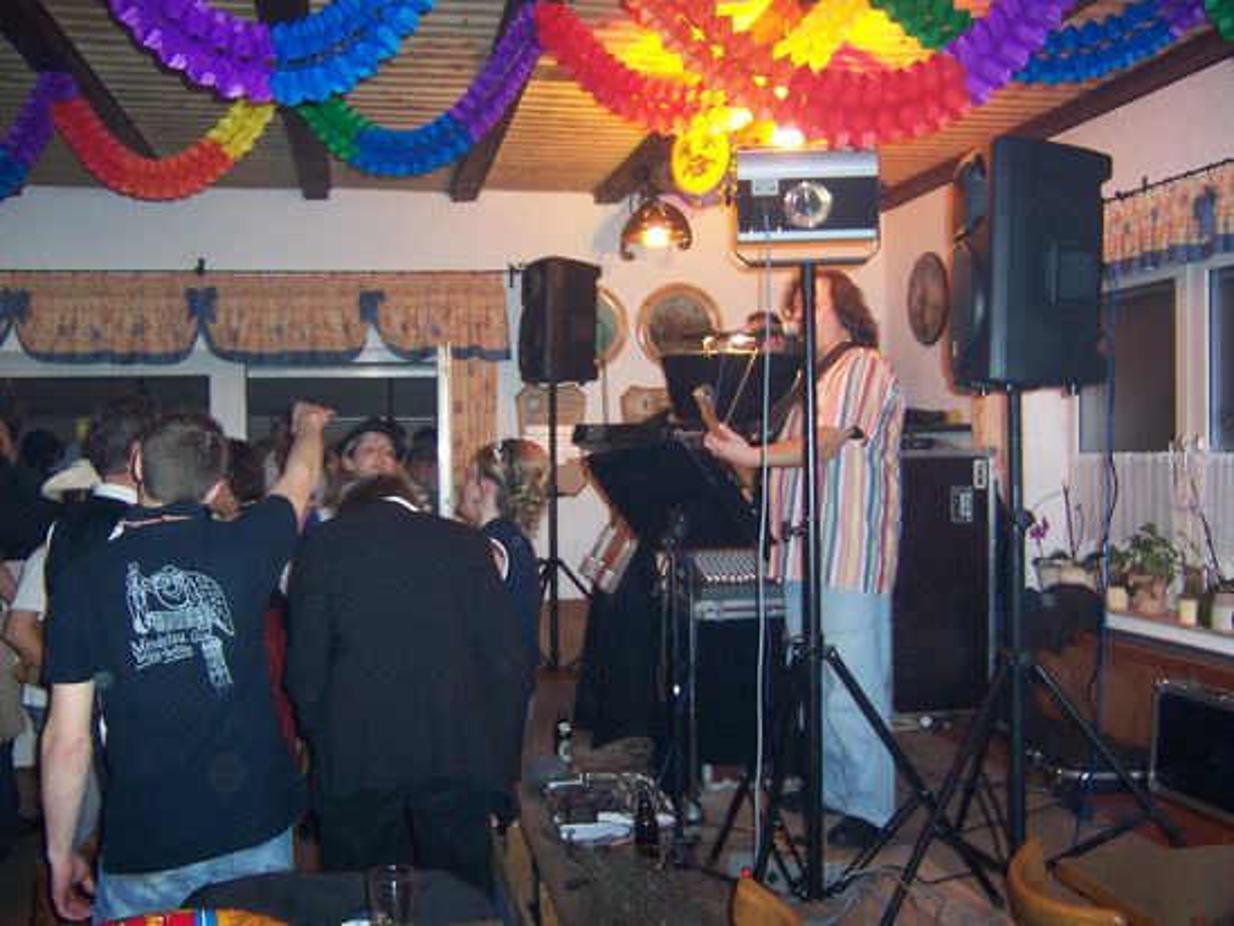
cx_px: 617
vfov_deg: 39.7
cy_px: 463
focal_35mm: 36
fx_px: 1284
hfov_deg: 51.3
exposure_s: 1/60
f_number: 2.4
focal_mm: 5.6
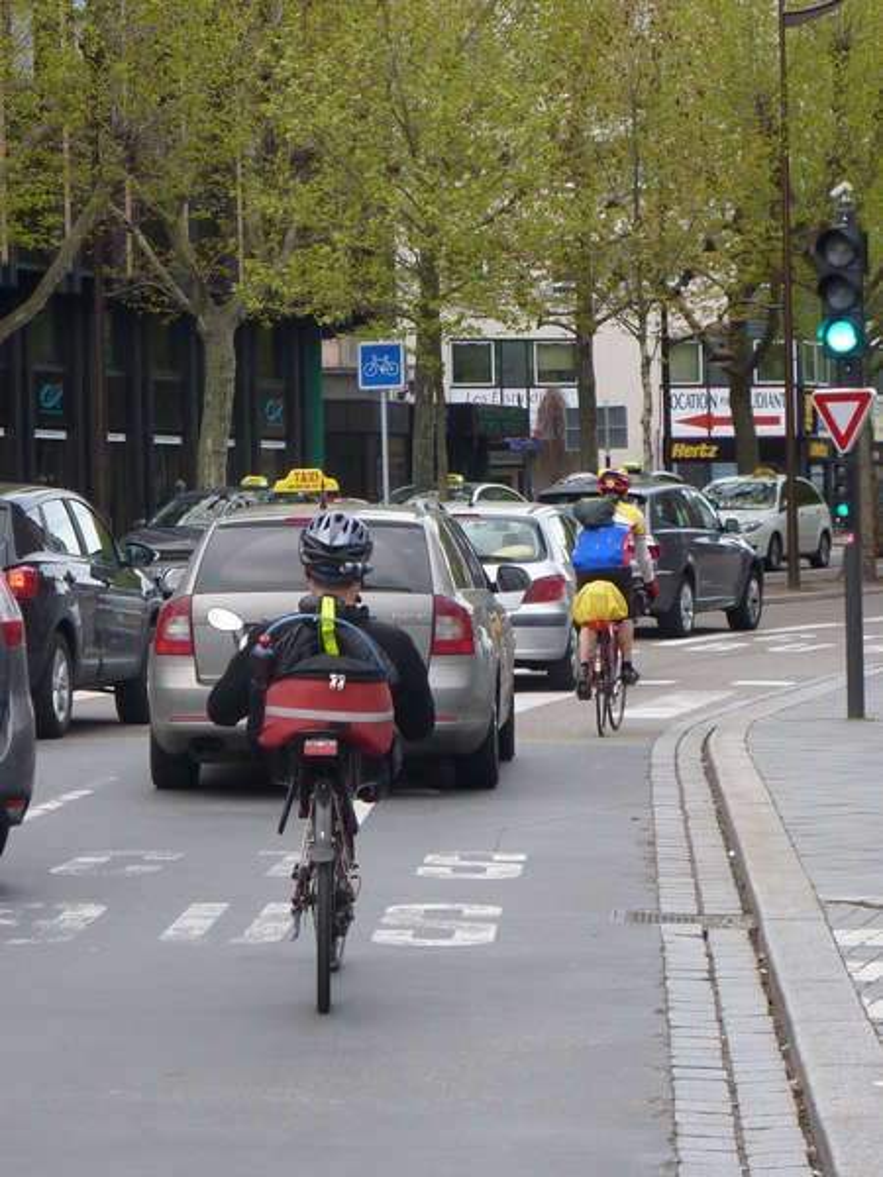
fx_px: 4728
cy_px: 588
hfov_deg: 10.7
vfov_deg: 14.2
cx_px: 442
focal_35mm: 139
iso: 160
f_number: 4.3
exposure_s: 1/200
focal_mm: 15.8
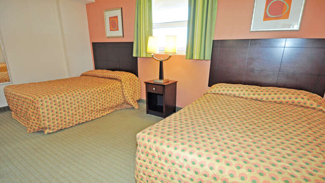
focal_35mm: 19
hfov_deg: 89.6
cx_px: 164
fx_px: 164
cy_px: 107
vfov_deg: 58.0
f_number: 4
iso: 400
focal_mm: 12
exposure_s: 1/60
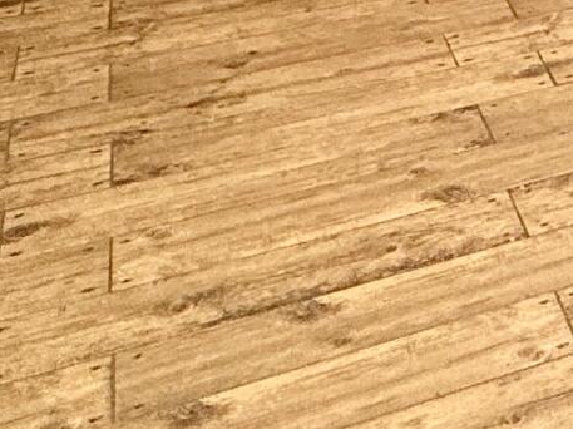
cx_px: 1315
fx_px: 1522
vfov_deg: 13.9
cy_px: -398
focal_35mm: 92
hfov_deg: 14.8
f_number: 2.2
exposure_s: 1/120
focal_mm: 2.22
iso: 40
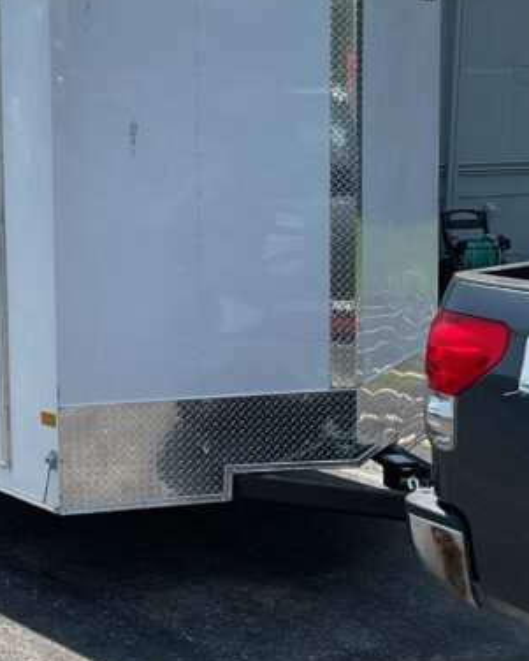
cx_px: 23
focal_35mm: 77
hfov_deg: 19.4
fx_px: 1506
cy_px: 206
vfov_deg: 24.6
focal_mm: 3
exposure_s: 1/2058
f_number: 1.8
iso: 16
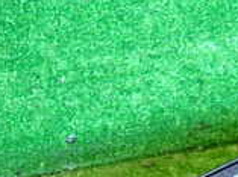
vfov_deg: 12.4
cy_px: 230
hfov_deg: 17.2
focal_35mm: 115
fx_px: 789
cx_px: 132
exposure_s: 1/30
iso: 250
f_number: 2.3
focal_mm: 5.4
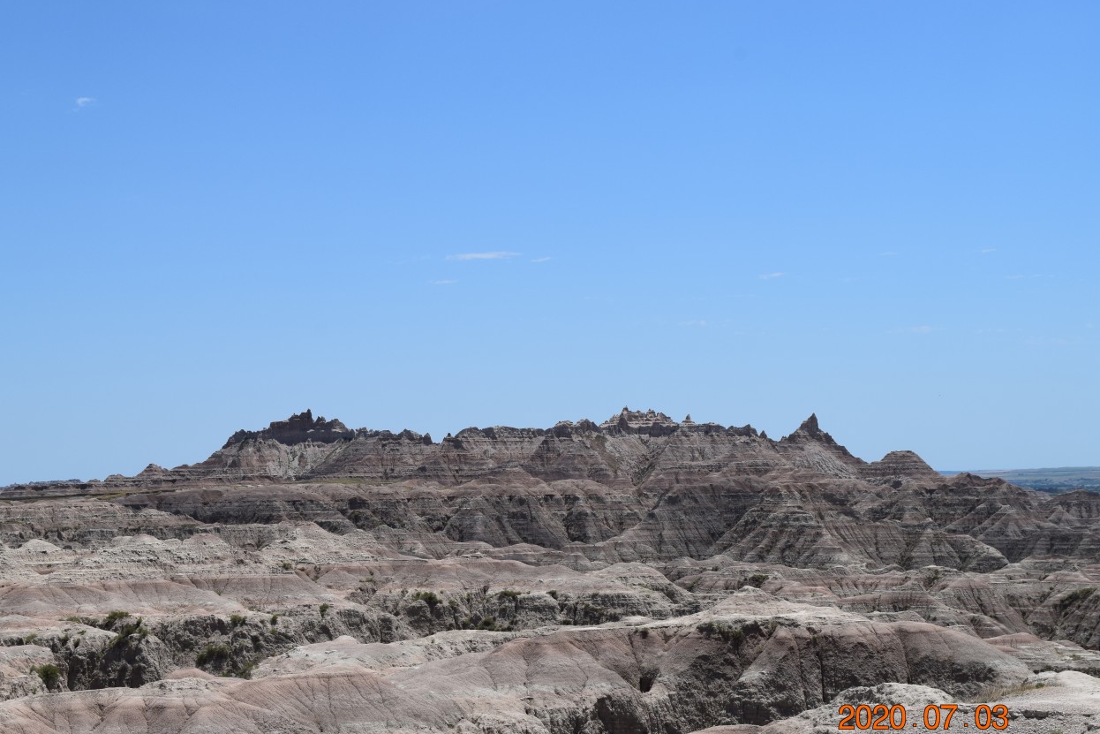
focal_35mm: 65
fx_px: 1986
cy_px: 380
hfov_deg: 31.0
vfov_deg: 20.9
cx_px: 525
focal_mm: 40
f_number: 11
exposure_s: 1/500
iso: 220
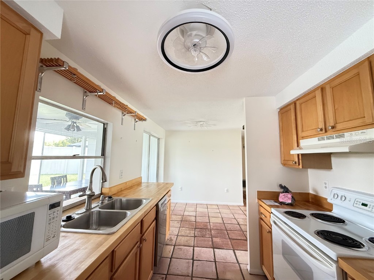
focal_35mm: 14
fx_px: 151
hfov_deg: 102.1
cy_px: 140
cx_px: 187
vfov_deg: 85.7
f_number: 2.2
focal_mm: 2.22
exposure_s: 1/60
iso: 640
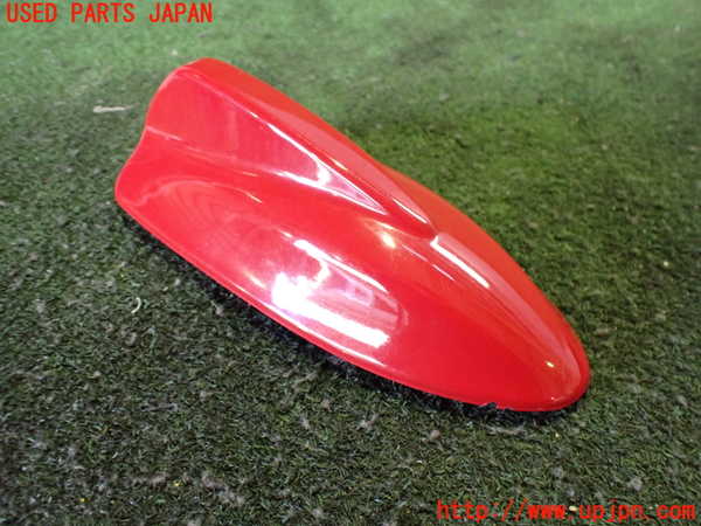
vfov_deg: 46.8
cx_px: 350
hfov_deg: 60.0
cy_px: 263
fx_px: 608
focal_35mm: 30
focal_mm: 5.4
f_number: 2.3
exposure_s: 1/40
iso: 800
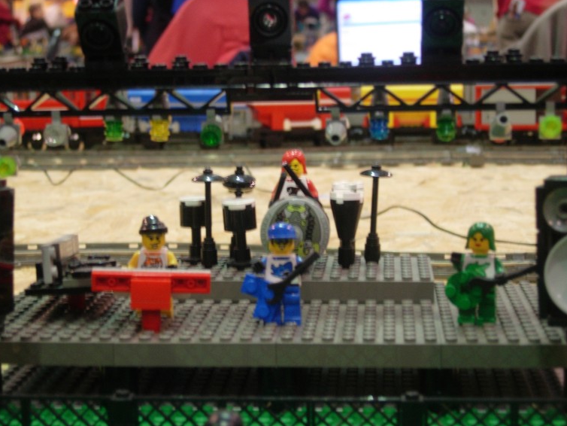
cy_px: 223
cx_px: 282
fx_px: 1425
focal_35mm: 87
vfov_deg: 17.0
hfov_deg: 22.5
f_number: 4
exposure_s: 1/4
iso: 100
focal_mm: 17
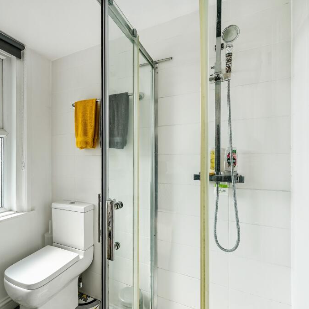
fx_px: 182
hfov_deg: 79.1
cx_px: 114
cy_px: 155
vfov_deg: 80.7
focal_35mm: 18
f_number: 8
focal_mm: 14
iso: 100
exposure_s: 1/15
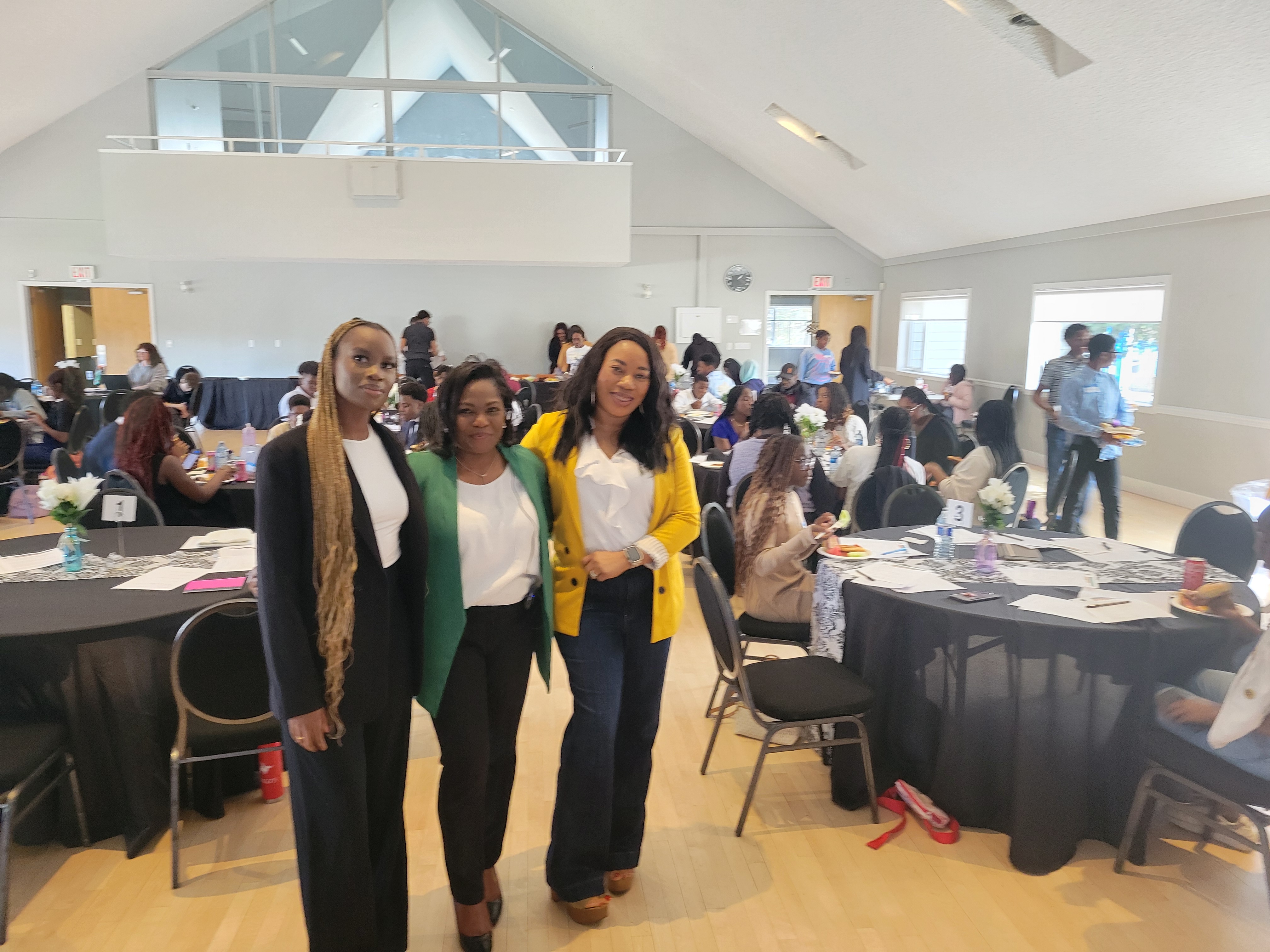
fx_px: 954
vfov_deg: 53.1
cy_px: 476
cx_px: 635
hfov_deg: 67.3
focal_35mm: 26
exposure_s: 1/40
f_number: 1.8
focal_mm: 5.4
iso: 320
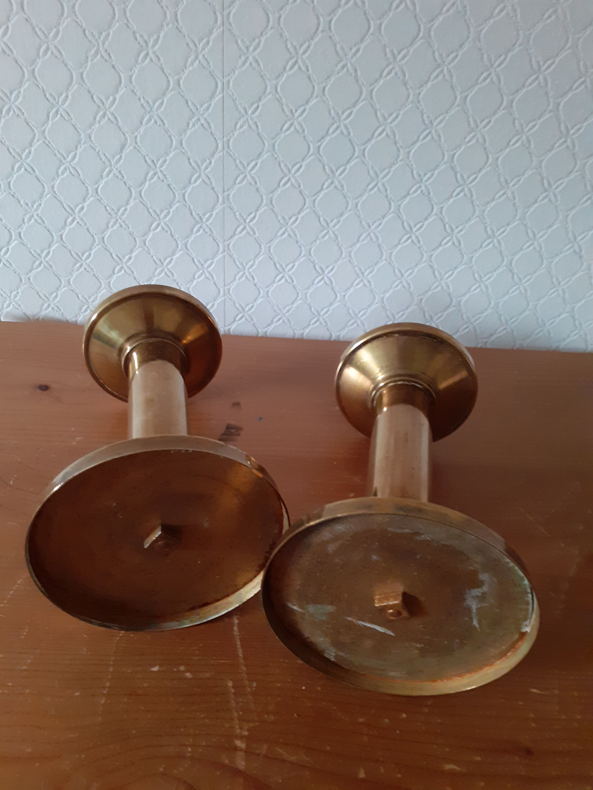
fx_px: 617
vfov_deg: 65.3
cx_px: 296
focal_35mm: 27
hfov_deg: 51.4
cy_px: 395
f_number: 1.9
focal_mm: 3.6
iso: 400
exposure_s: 1/60
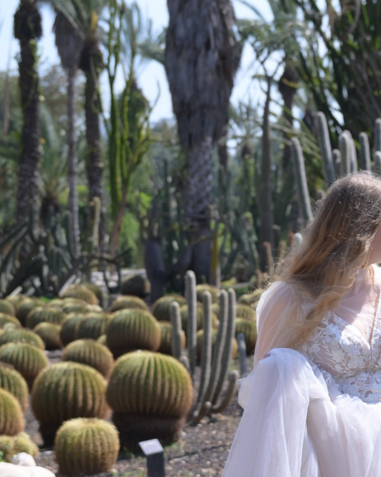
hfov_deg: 14.5
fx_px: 1466
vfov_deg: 18.5
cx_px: 415
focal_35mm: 104
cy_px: 214
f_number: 3.5
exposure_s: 1/1000
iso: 100
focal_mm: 31
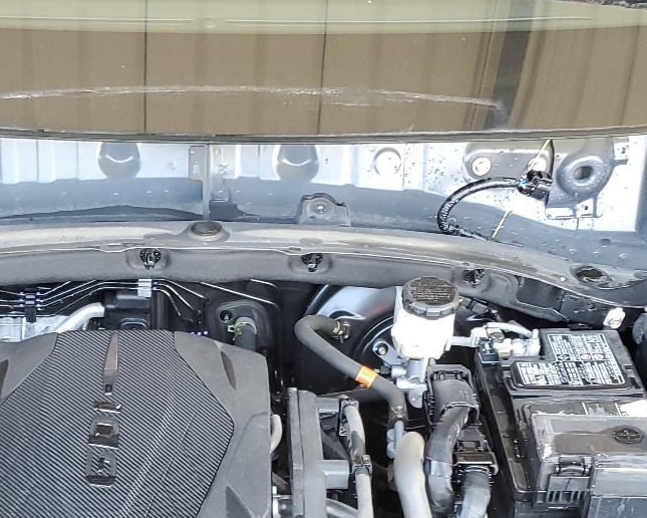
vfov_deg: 23.3
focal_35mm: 63
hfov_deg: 29.8
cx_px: 203
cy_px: 502
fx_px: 1206
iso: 63
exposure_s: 1/60.2
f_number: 1.5
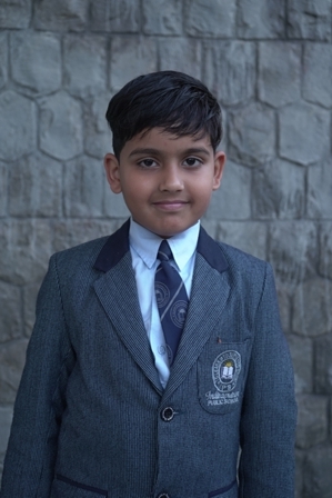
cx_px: 166
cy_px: 249
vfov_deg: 40.3
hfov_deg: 27.5
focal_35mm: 49
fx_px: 677
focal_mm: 49
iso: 250
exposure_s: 1/100
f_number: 4.5
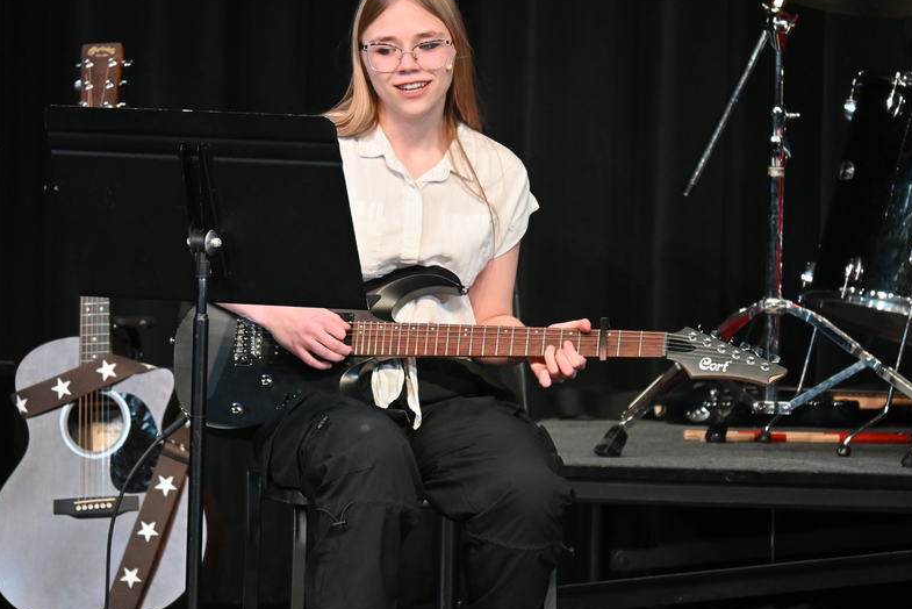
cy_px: 314
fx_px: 11404
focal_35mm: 450
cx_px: 404
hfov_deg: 4.6
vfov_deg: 3.1
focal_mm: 230
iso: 1400
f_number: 6
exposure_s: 1/250
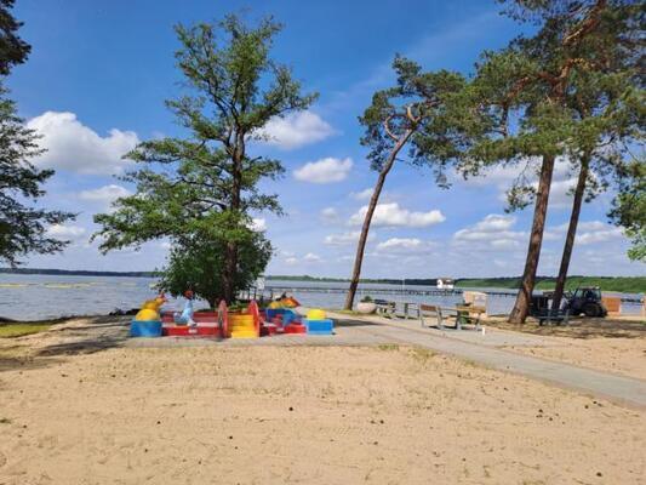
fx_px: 467
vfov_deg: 54.9
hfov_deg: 69.4
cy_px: 242
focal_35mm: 25
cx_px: 323
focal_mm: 4.65
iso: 32
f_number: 1.8
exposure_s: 1/1431
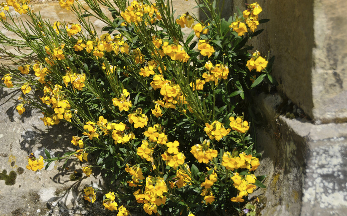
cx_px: 136
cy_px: 97
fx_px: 719
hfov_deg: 27.1
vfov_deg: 17.1
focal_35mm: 76
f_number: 4.5
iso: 200
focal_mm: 40
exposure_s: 1/1250
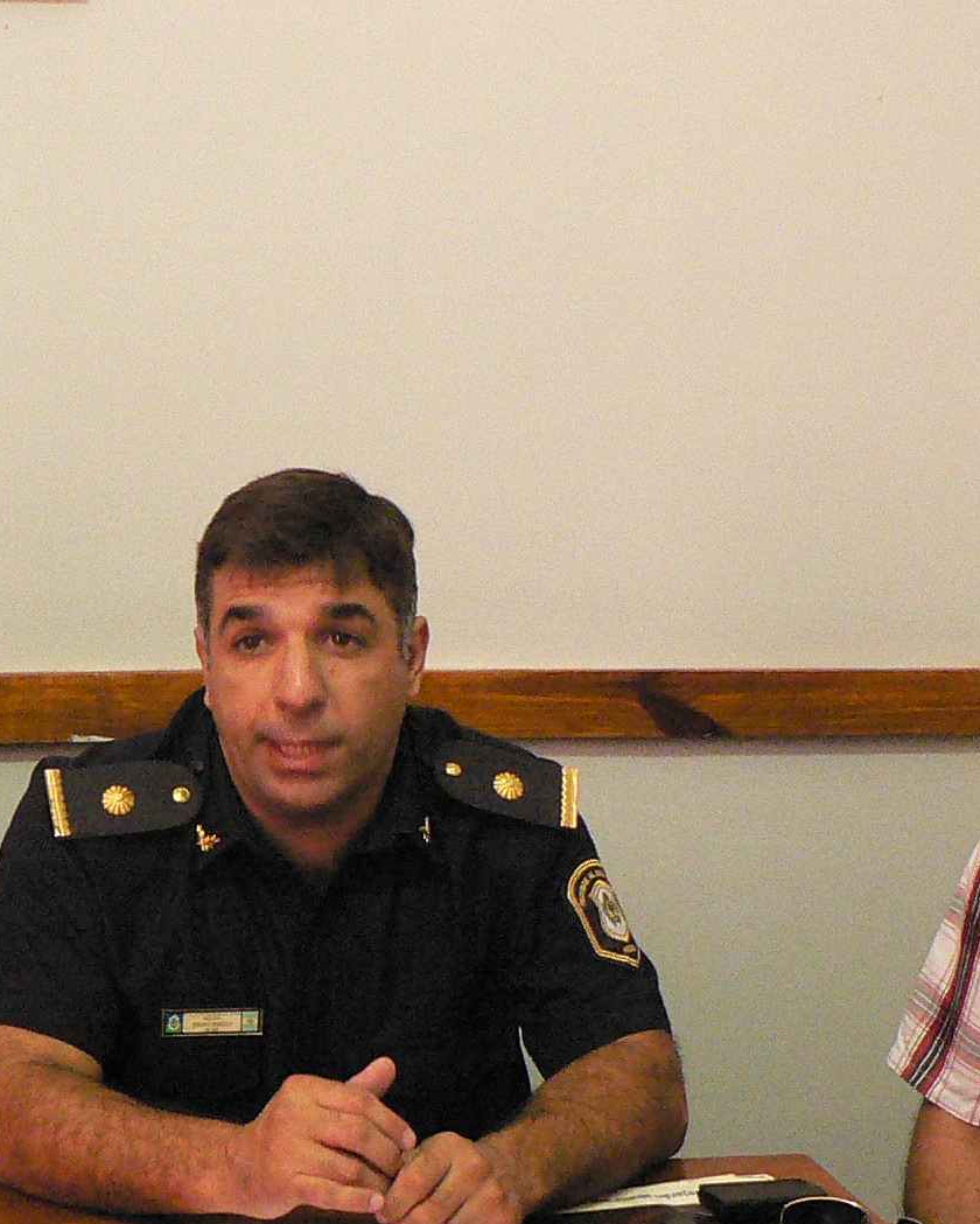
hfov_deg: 20.2
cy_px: 915
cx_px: 217
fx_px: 2718
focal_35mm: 75
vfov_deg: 25.1
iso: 400
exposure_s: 1/13
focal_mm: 6
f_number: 2.8
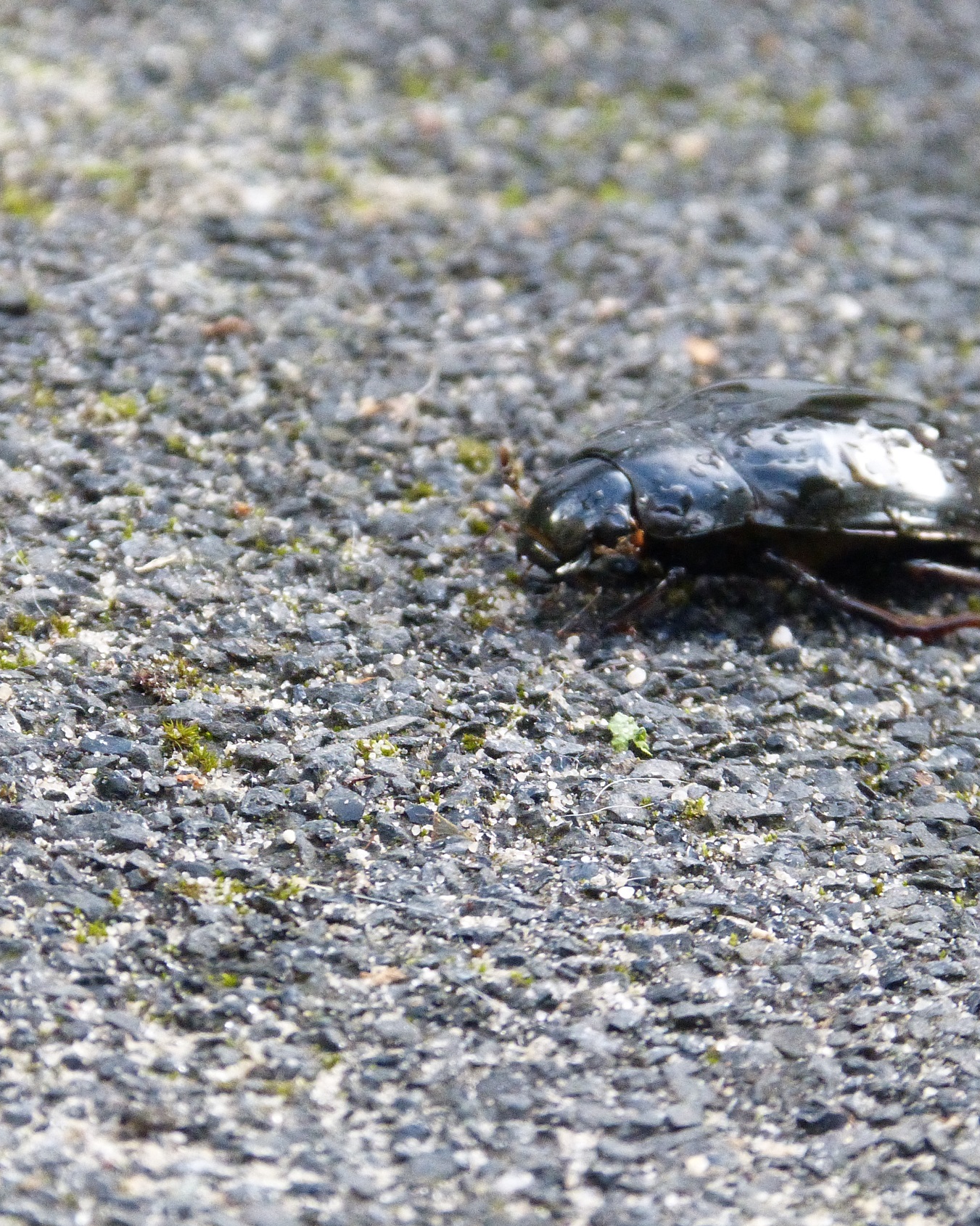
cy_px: 613
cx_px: 459
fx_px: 15809
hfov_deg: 3.6
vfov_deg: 4.4
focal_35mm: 436
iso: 640
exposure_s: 1/320
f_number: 4
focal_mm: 54.7
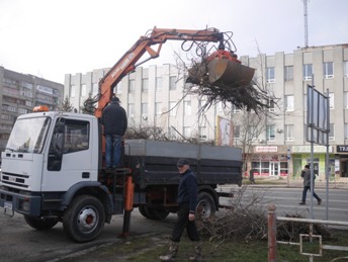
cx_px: 174
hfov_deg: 46.7
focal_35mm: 40
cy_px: 131
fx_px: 403
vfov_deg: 36.0
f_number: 2.2
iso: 800
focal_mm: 20
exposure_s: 1/8000
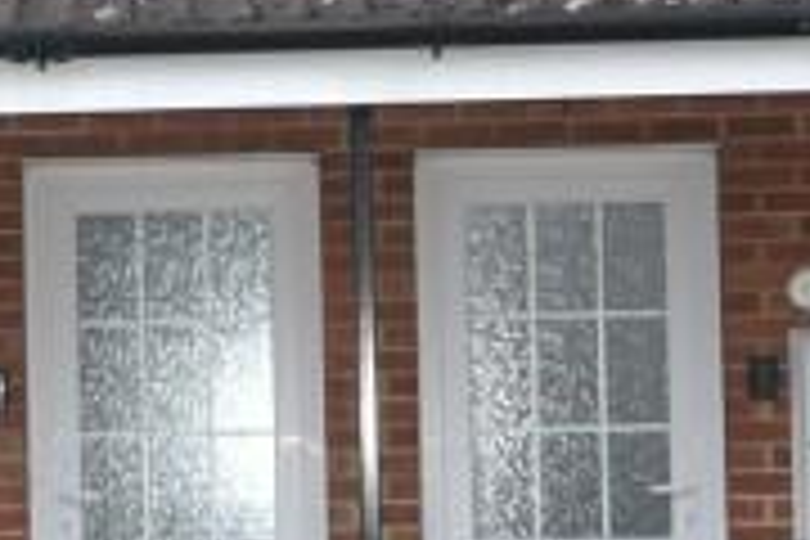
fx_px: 3641
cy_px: 241
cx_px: -126
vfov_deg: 8.5
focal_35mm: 162
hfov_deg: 12.4
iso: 400
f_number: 5.6
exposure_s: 1/125
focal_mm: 19
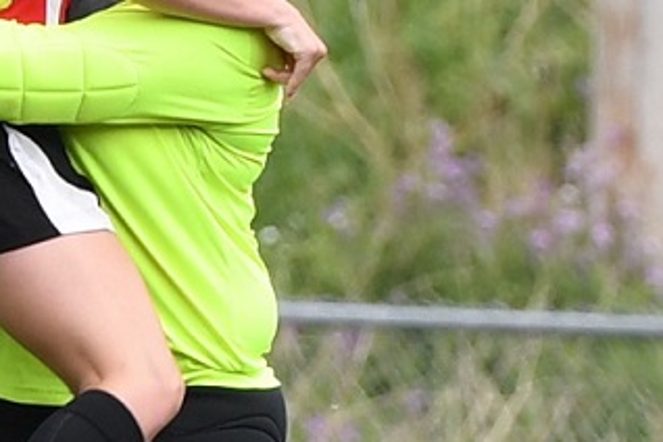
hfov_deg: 1.8
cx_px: -105
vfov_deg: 1.2
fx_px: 20809
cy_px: 365
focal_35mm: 1130
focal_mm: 200
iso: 320
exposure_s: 1/1000
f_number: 5
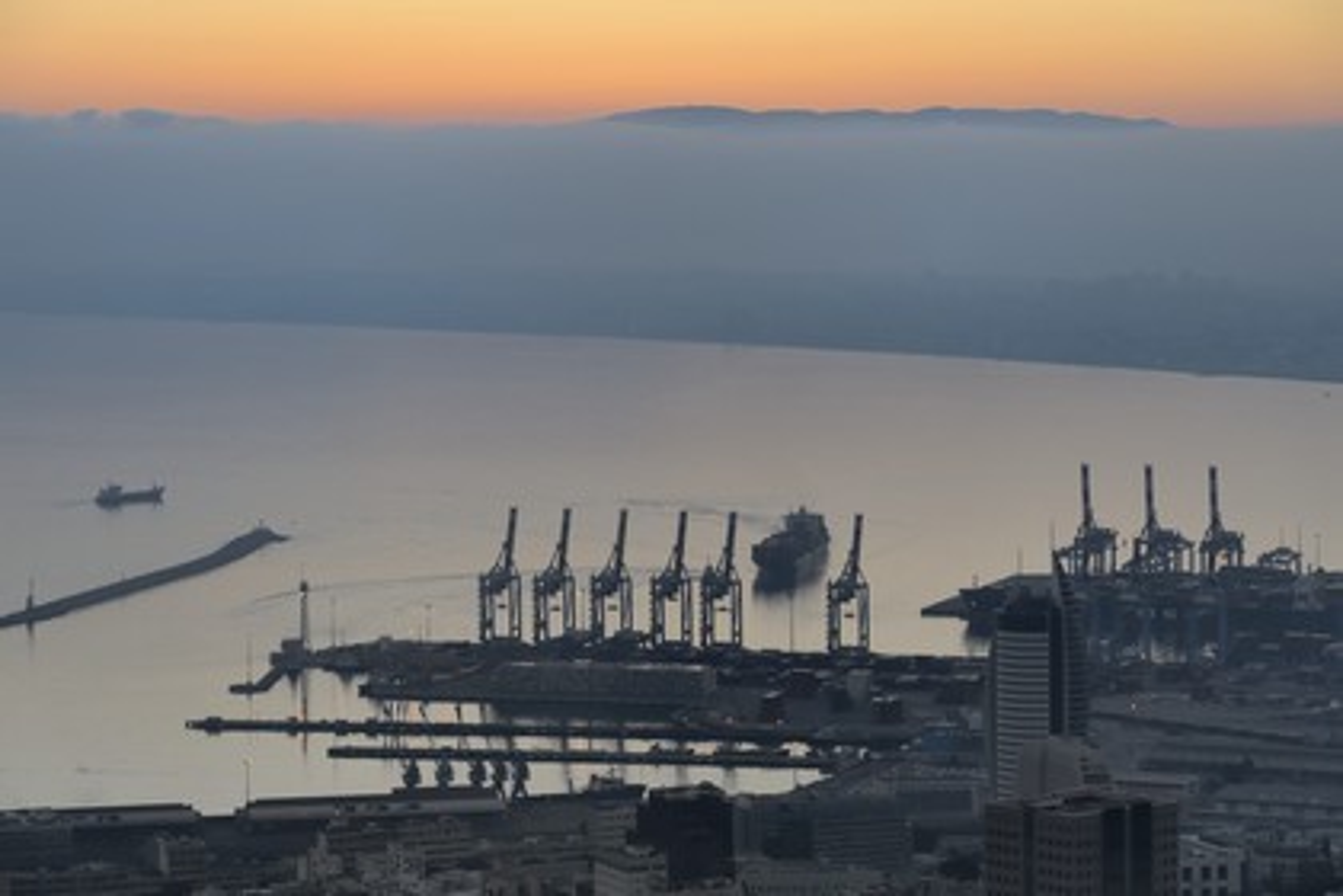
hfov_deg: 18.6
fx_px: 4103
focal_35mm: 110
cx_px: 672
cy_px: 448
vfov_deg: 12.5
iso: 400
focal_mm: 110
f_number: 6.3
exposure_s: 1/160
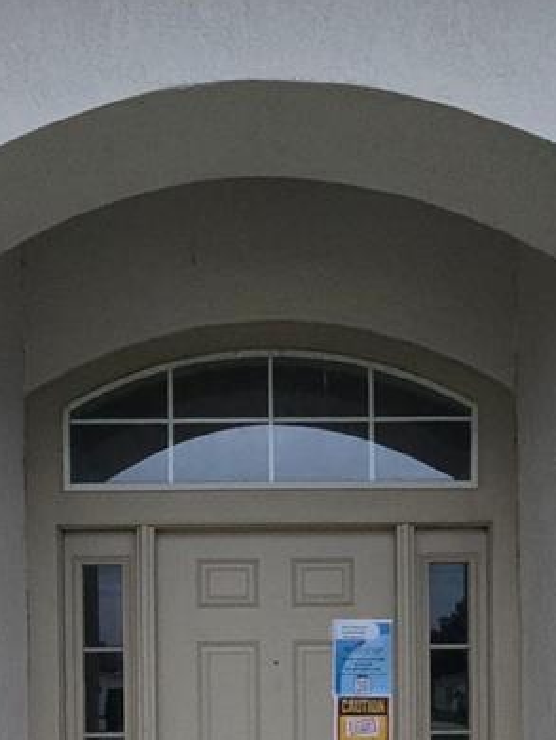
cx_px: 269
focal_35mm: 40
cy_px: 702
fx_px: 856
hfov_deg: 36.0
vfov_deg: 41.9
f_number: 2.2
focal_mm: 2.2
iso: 800
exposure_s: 1/60
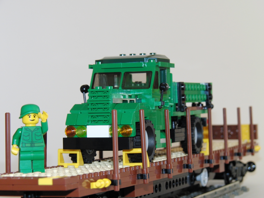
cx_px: 132
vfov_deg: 12.8
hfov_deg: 17.0
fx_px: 885
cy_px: 99
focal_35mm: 116
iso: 200
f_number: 4.3
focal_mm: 23.5
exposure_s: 1/80
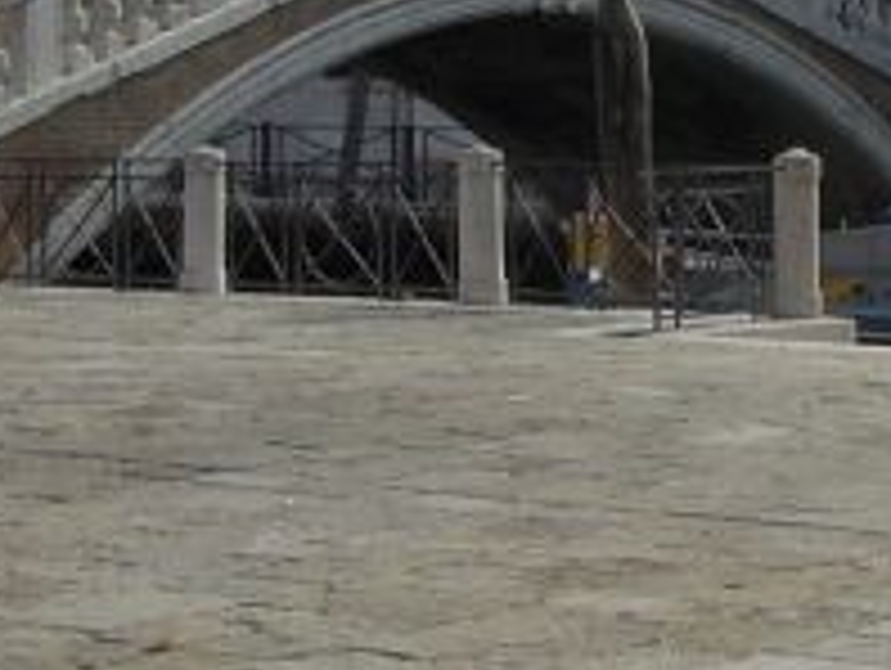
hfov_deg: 15.7
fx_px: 3196
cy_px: -189
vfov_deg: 11.7
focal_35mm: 124
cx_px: 760
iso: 160
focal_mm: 4.3
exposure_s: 1/1600
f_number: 3.2
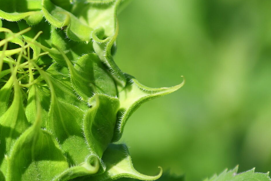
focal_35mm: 211
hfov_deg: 9.7
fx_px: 1591
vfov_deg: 6.5
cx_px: 21
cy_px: 75
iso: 100
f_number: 2.8
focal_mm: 55
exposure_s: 1/1600
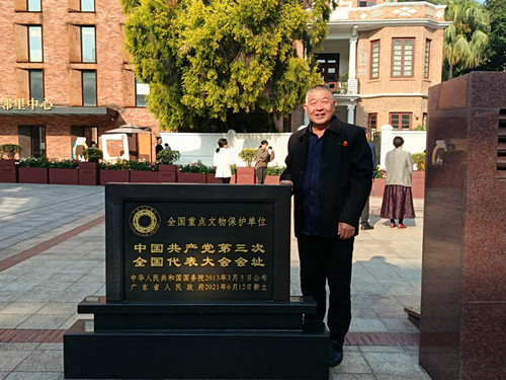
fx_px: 468
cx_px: 253
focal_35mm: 32
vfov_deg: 44.2
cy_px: 190
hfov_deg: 56.8
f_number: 1.75
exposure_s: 1/208
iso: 100
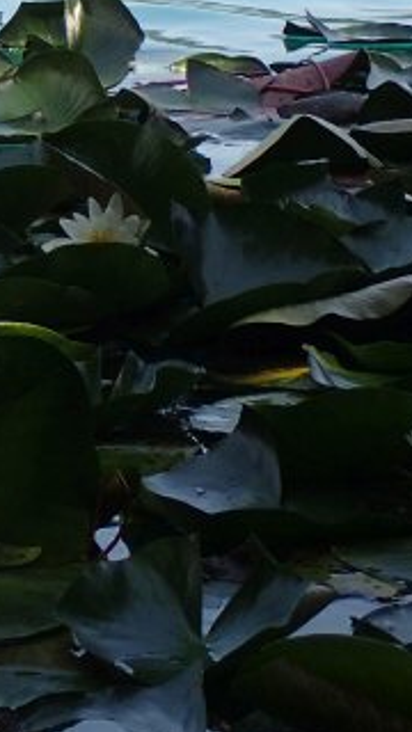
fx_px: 3865
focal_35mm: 199
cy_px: 53
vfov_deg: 10.8
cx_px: -120
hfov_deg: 6.1
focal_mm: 11.78
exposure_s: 1/200
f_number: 5
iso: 100
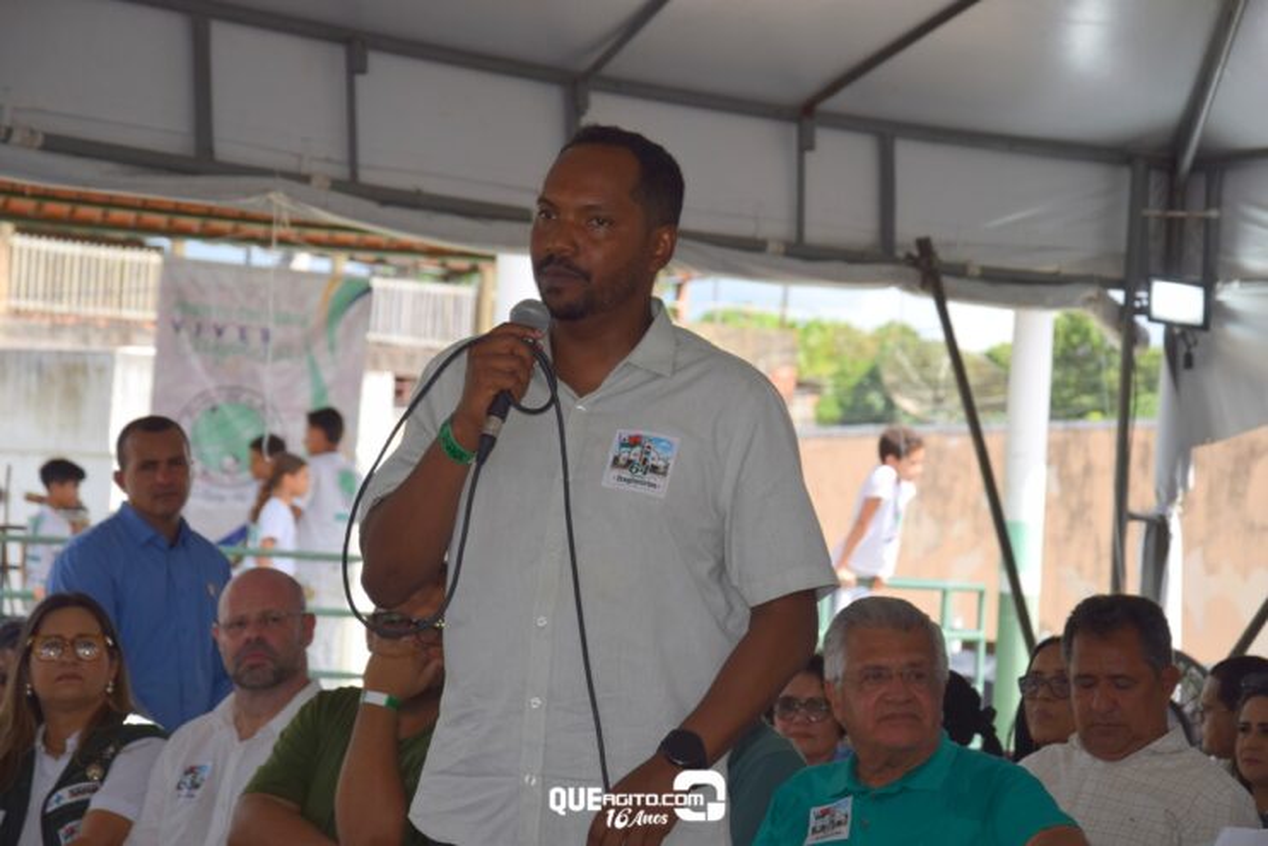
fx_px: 3963
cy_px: 423
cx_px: 634
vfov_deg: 12.2
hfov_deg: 18.2
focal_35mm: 112
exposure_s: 1/200
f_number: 7.1
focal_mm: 75
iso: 100
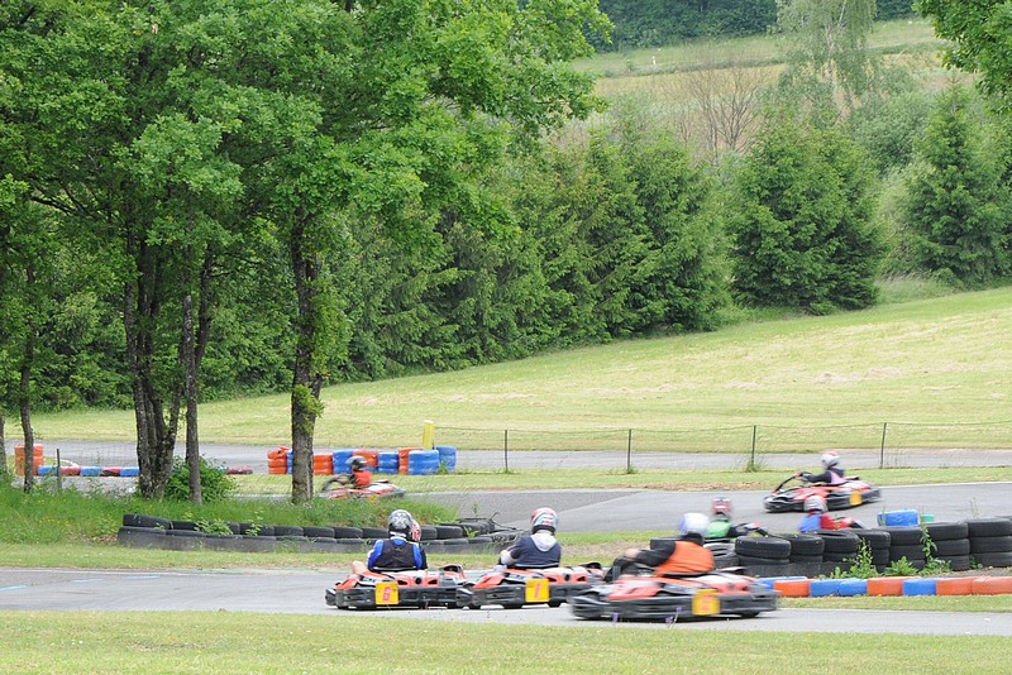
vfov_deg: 13.1
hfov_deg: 19.4
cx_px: 506
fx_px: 2953
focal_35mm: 105
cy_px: 338
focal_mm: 70
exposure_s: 1/80
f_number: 11
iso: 400
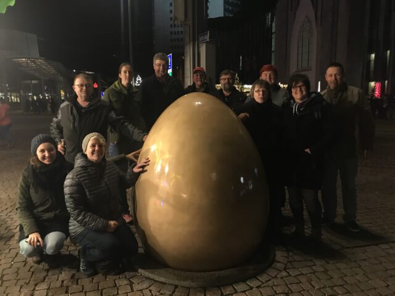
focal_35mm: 28
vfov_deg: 49.7
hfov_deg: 63.4
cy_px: 148
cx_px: 198
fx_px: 320
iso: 80
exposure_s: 1/17
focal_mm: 3.99
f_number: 1.8
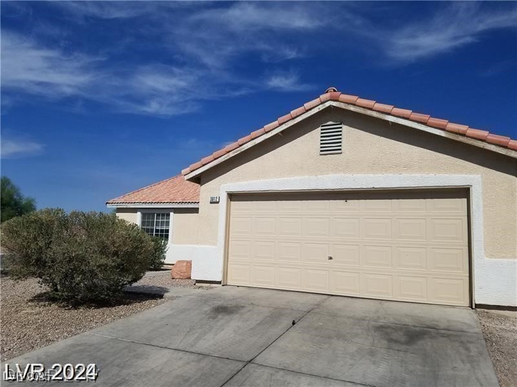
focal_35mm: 26
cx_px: 258
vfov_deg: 53.1
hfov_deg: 67.3
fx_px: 388
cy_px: 194
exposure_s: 1/9024
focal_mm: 4.2
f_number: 1.7
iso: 50
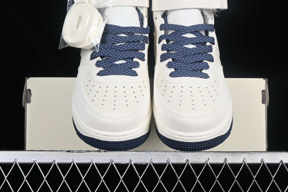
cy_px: 86
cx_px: 144
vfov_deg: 16.3
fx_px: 672
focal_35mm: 84
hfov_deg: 24.2
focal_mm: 50
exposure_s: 1/100
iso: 160
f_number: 8
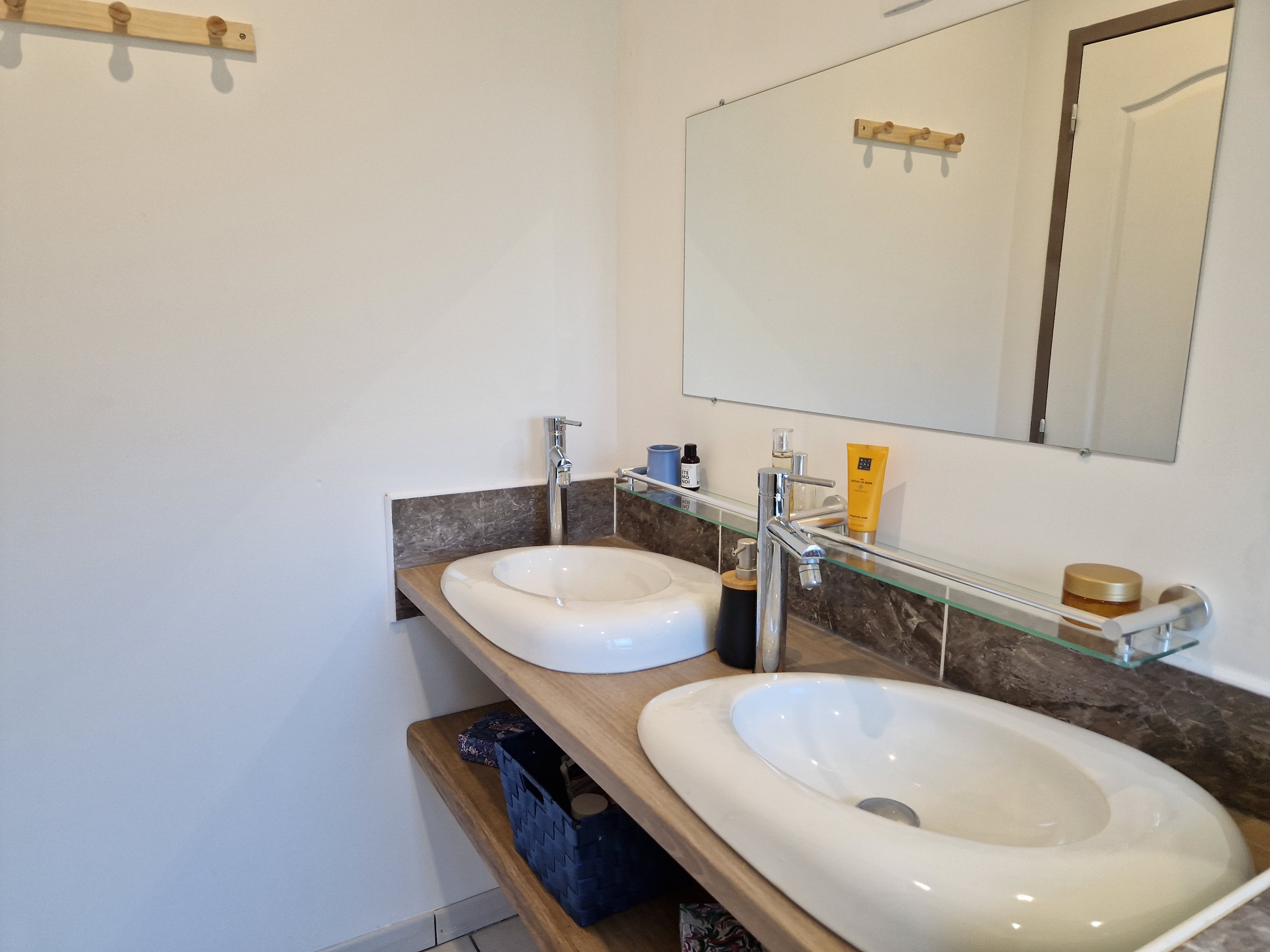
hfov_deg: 73.9
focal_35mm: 23
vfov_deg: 58.9
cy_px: 476
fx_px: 844
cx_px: 635
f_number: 1.8
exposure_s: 1/180
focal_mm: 5.4
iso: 200
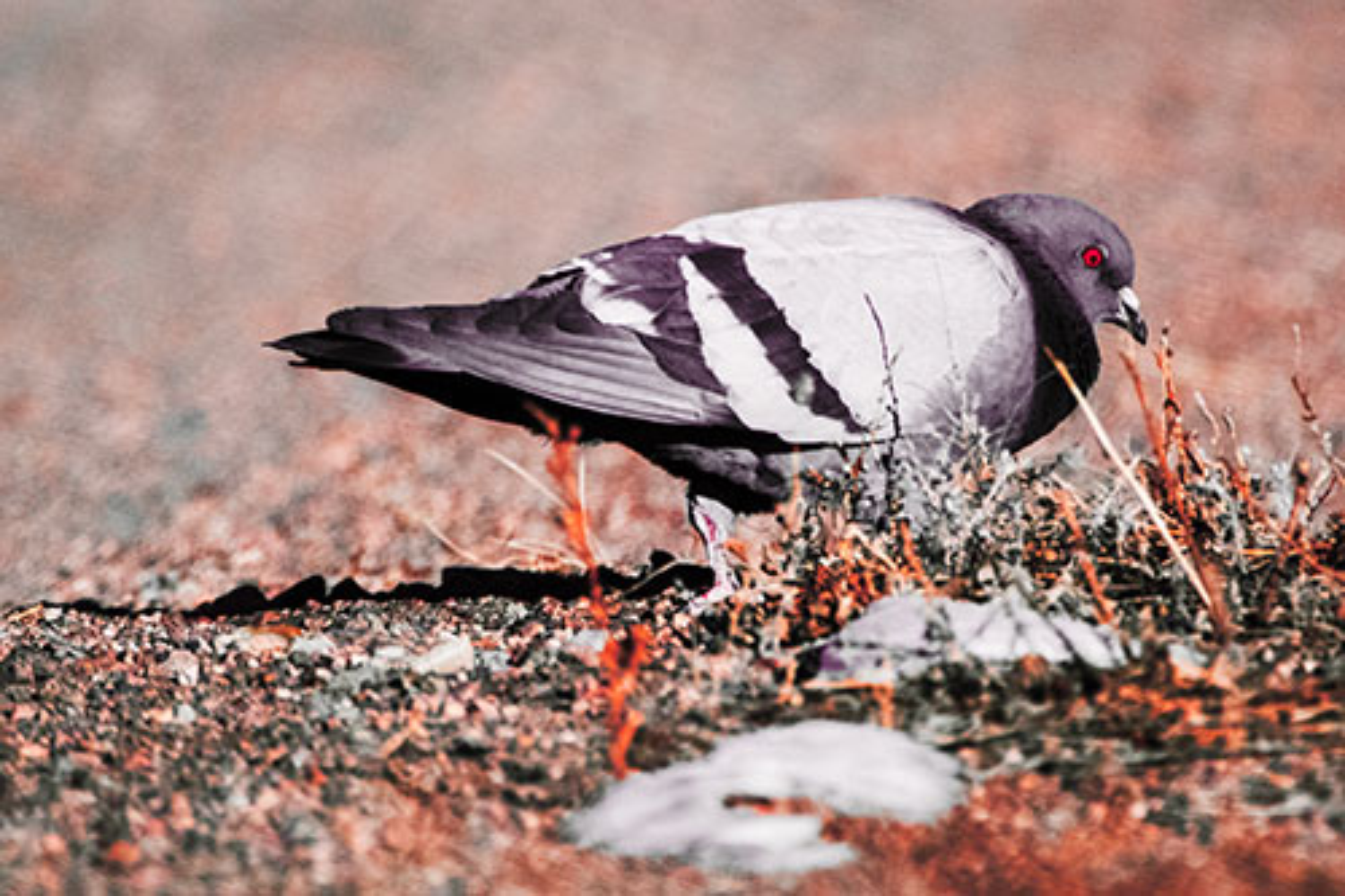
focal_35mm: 1200
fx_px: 44816
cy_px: 448
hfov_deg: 1.7
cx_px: 672
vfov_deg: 1.1
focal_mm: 1200
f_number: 13
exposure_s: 1/3200
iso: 4000
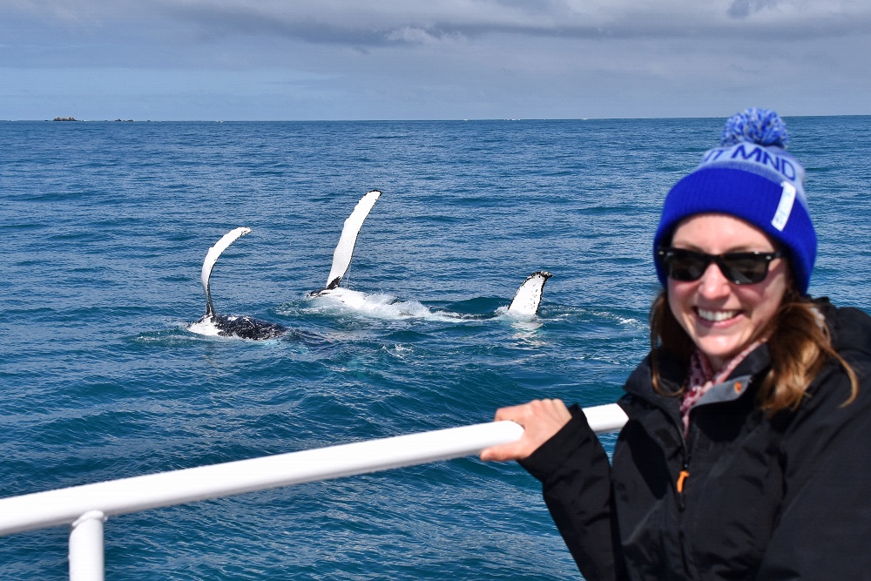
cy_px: 290
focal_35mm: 48
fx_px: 1161
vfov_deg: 28.1
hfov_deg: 41.1
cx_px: 436
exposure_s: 1/2000
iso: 360
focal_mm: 32
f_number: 8
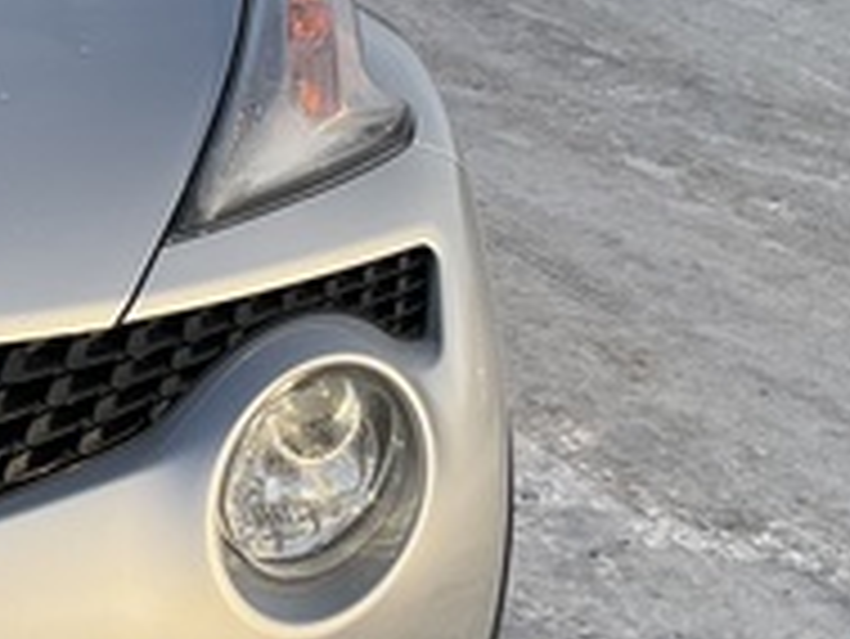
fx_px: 2408
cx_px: -351
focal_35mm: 98
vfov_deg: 15.1
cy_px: 207
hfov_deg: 18.2
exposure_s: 1/486
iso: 25
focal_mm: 3
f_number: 1.8
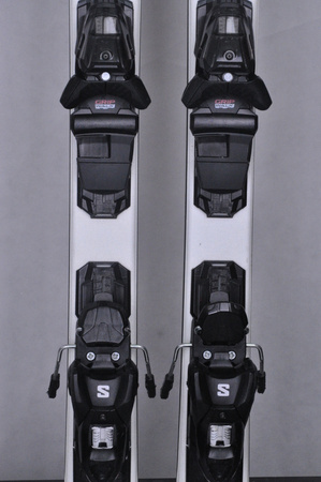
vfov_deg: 17.1
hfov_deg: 11.4
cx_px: 160
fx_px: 1609
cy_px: 241
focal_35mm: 120
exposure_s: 1/125
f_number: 9.5
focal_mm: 80
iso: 3200
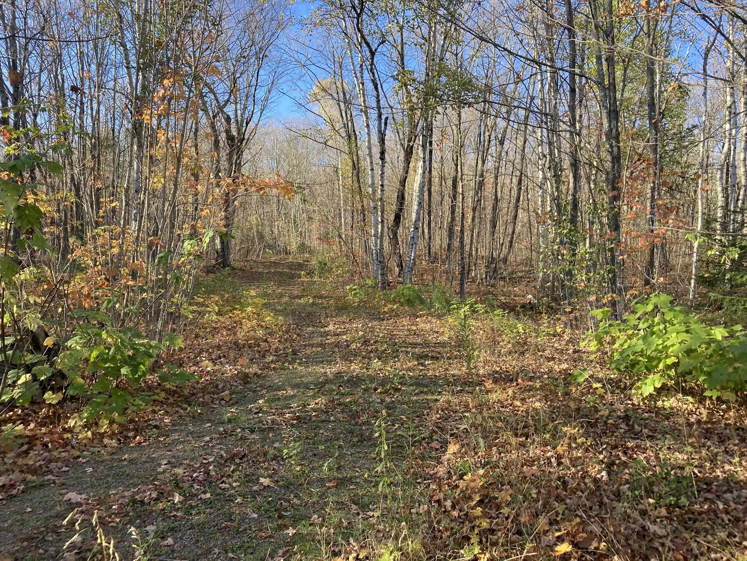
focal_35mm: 28
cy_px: 280
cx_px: 374
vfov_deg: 49.7
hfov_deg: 63.4
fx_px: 604
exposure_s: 1/209
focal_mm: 3.99
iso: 20
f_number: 1.8
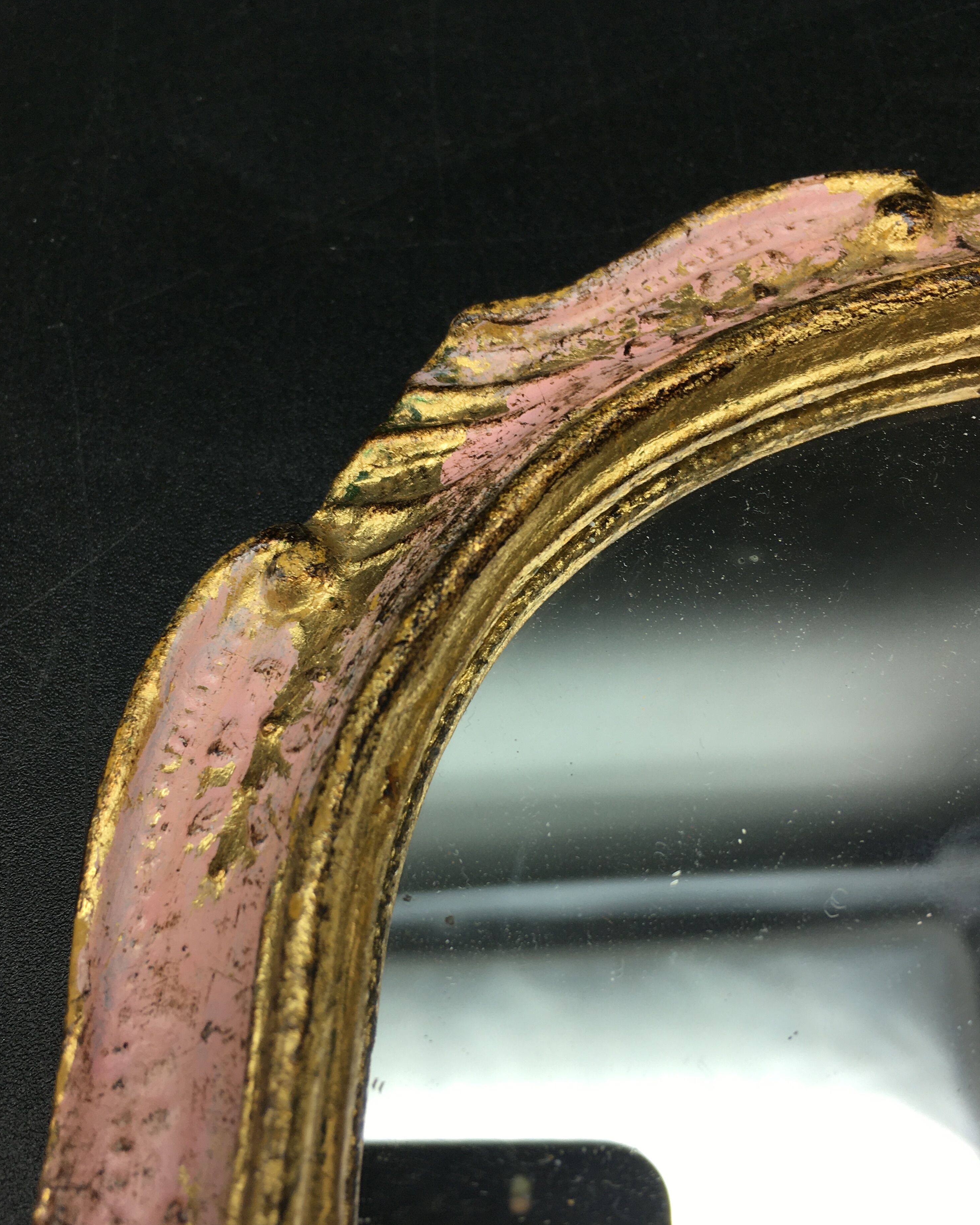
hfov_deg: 47.1
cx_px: 490
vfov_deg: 57.1
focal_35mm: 31
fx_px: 1124
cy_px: 647
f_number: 2.2
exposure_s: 1/100
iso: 25
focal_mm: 4.15
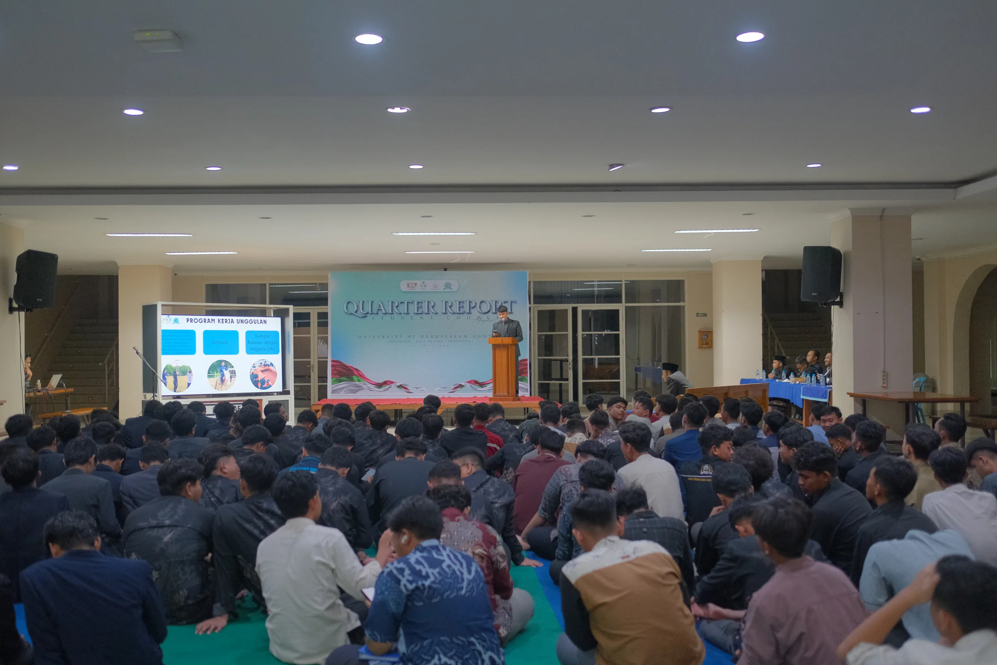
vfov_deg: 36.9
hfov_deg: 53.1
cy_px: 342
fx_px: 997
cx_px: 485
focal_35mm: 36
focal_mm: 23
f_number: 1.6
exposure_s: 1/125
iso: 1600
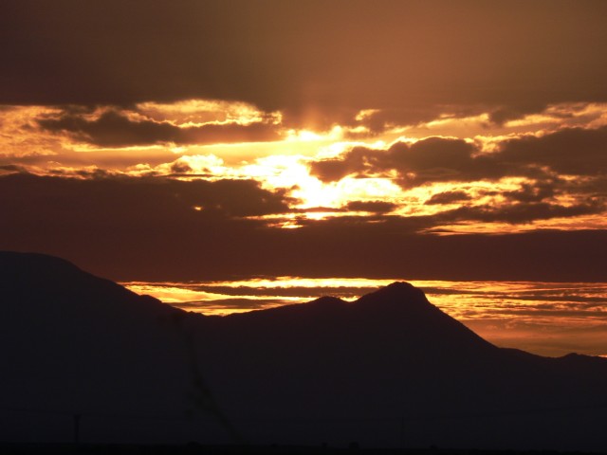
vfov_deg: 4.9
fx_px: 5278
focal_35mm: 301
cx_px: 304
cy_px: 228
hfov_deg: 6.6
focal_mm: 50.1
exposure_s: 1/320
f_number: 4
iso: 80
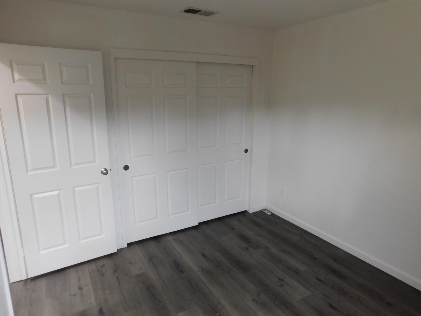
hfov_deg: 73.9
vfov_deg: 58.9
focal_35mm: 23
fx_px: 280
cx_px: 210
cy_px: 158
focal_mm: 4
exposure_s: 1/30
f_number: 3
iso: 280
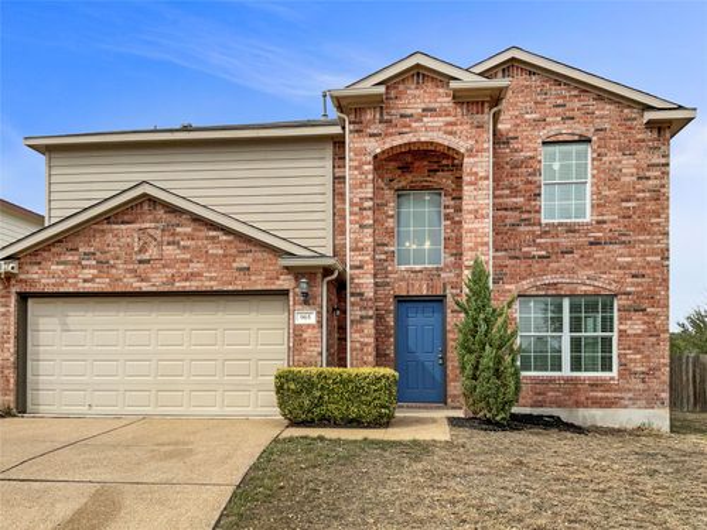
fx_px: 592
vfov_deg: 48.2
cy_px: 265
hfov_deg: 61.7
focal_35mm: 29
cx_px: 354
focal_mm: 3
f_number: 1.8
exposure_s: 1/1675
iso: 16
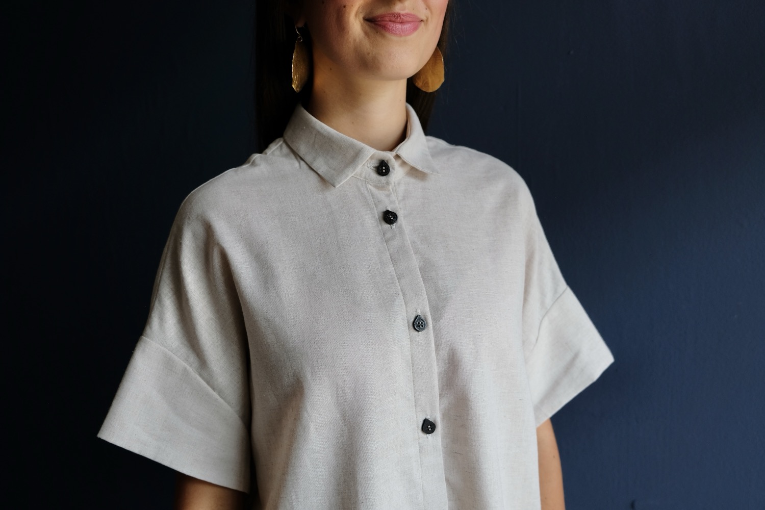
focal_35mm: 35
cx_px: 382
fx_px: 744
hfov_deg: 54.4
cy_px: 255
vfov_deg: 37.9
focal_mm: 23.3
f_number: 3.6
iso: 400
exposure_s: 1/350
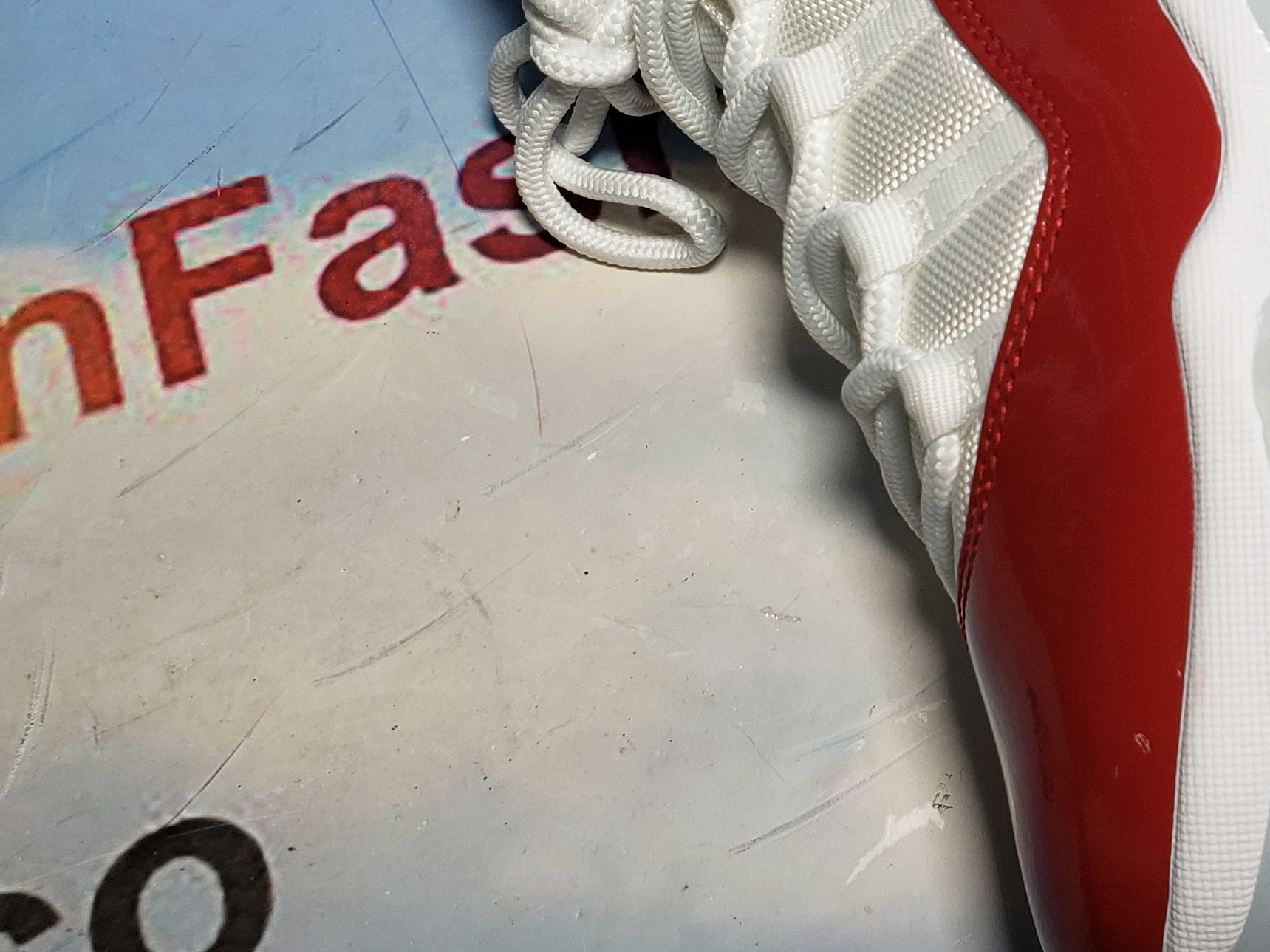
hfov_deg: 29.1
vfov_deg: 23.7
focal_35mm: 61
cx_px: 1350
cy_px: 213
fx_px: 2238
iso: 50
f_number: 2.4
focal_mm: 4.3
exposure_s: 1/249
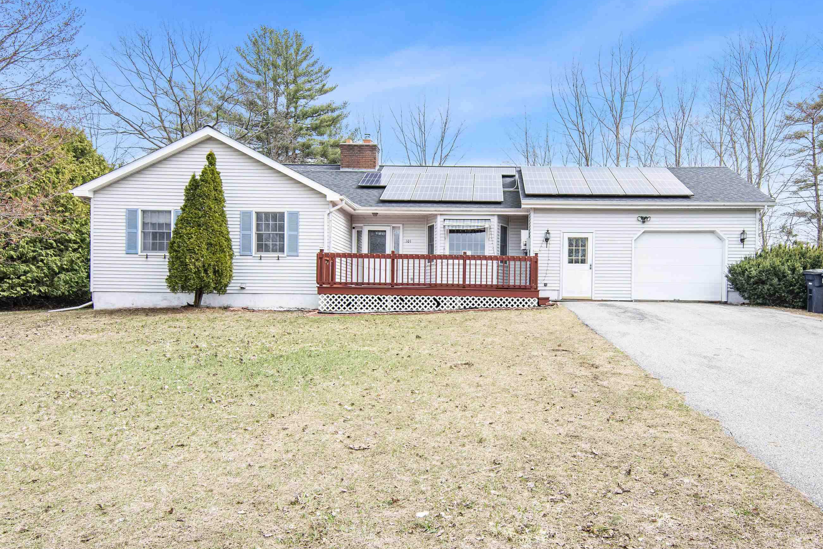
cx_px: 476
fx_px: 594
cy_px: 305
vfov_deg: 49.5
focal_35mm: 26
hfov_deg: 69.0
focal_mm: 15
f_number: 7.1
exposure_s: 1/640
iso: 250
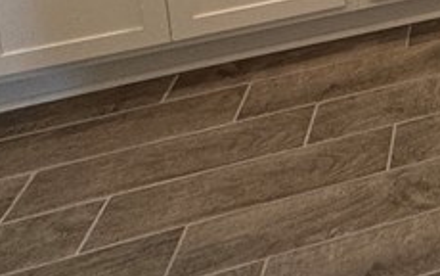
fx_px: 792
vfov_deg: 13.9
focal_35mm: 66
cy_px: -387
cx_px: 756
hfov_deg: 21.9
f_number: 2.2
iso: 160
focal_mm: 2.22
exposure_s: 1/120
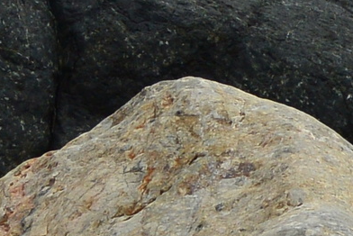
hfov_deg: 6.8
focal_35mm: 300
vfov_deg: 4.4
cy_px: -488
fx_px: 2944
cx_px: 503
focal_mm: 17.7
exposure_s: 1/800
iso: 100
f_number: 4.5
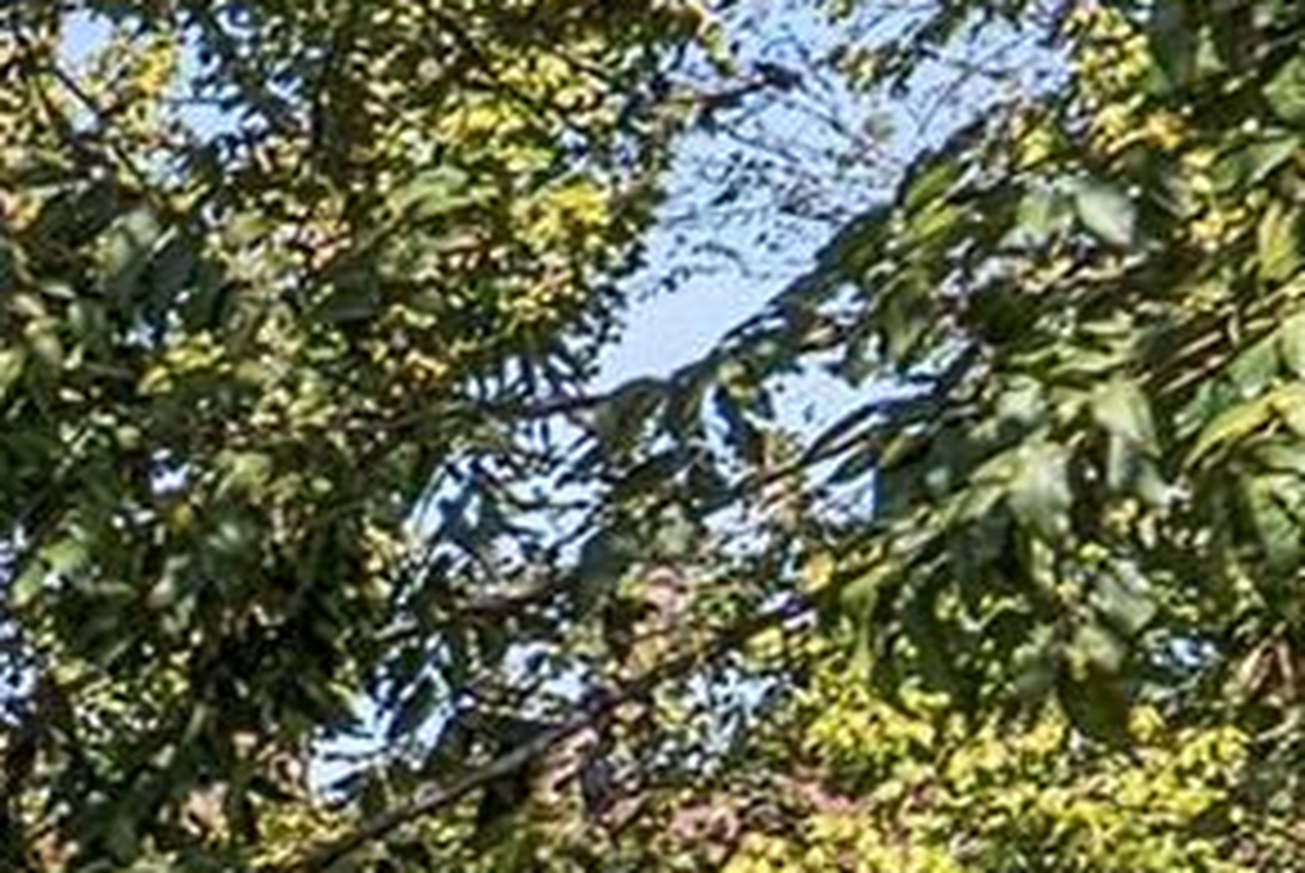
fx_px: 4862
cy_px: 1208
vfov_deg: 10.0
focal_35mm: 134
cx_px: -2979
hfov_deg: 9.9
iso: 250
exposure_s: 1/100
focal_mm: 19
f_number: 8
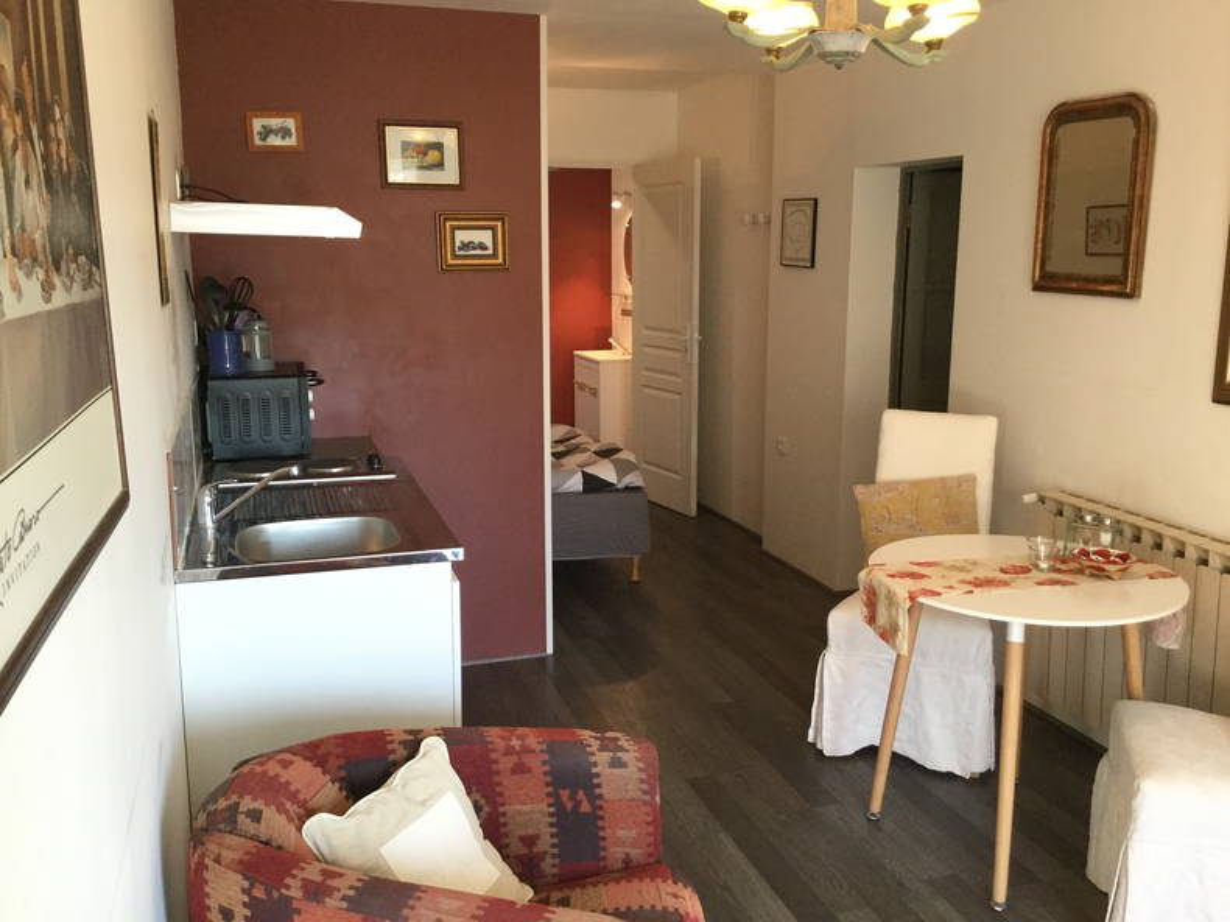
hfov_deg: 58.4
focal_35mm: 31
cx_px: 615
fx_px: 1101
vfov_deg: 45.4
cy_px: 461
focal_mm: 3.3
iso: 50
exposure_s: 1/33
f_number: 2.4
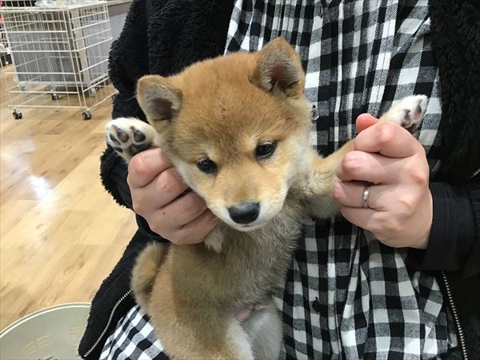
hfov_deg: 58.4
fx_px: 430
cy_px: 180
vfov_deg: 45.4
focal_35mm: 31
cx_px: 240
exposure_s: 1/30
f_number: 2.4
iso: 100
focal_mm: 3.3
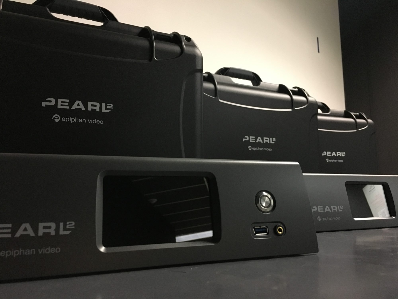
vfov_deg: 48.2
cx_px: 199
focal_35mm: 29
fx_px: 333
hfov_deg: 61.7
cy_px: 150
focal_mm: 4.15
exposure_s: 1/15
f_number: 2.2
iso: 250
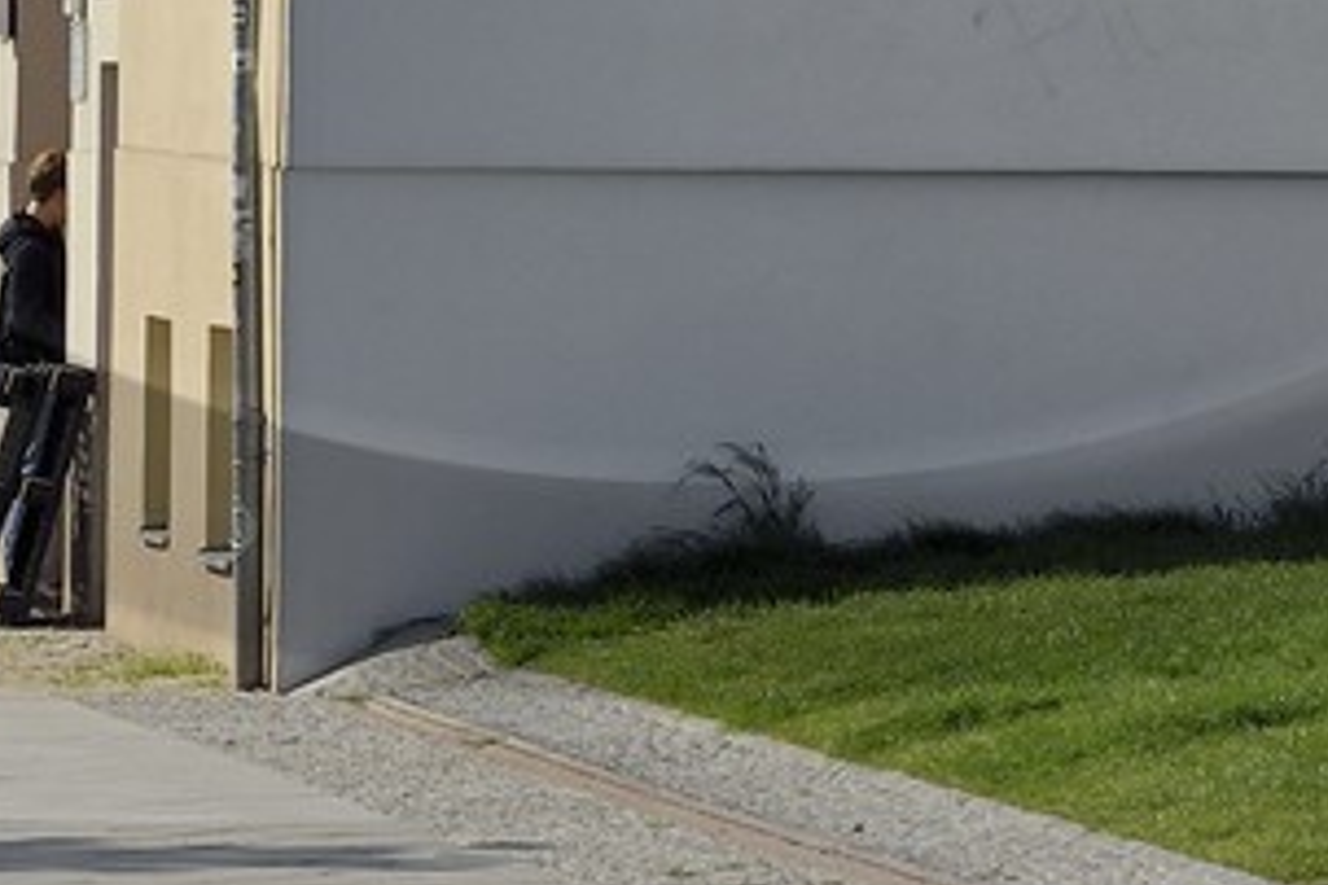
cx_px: 714
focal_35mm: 317
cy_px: -1126
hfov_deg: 6.5
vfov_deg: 4.3
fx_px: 11693
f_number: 13
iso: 200
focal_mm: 60
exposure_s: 1/320
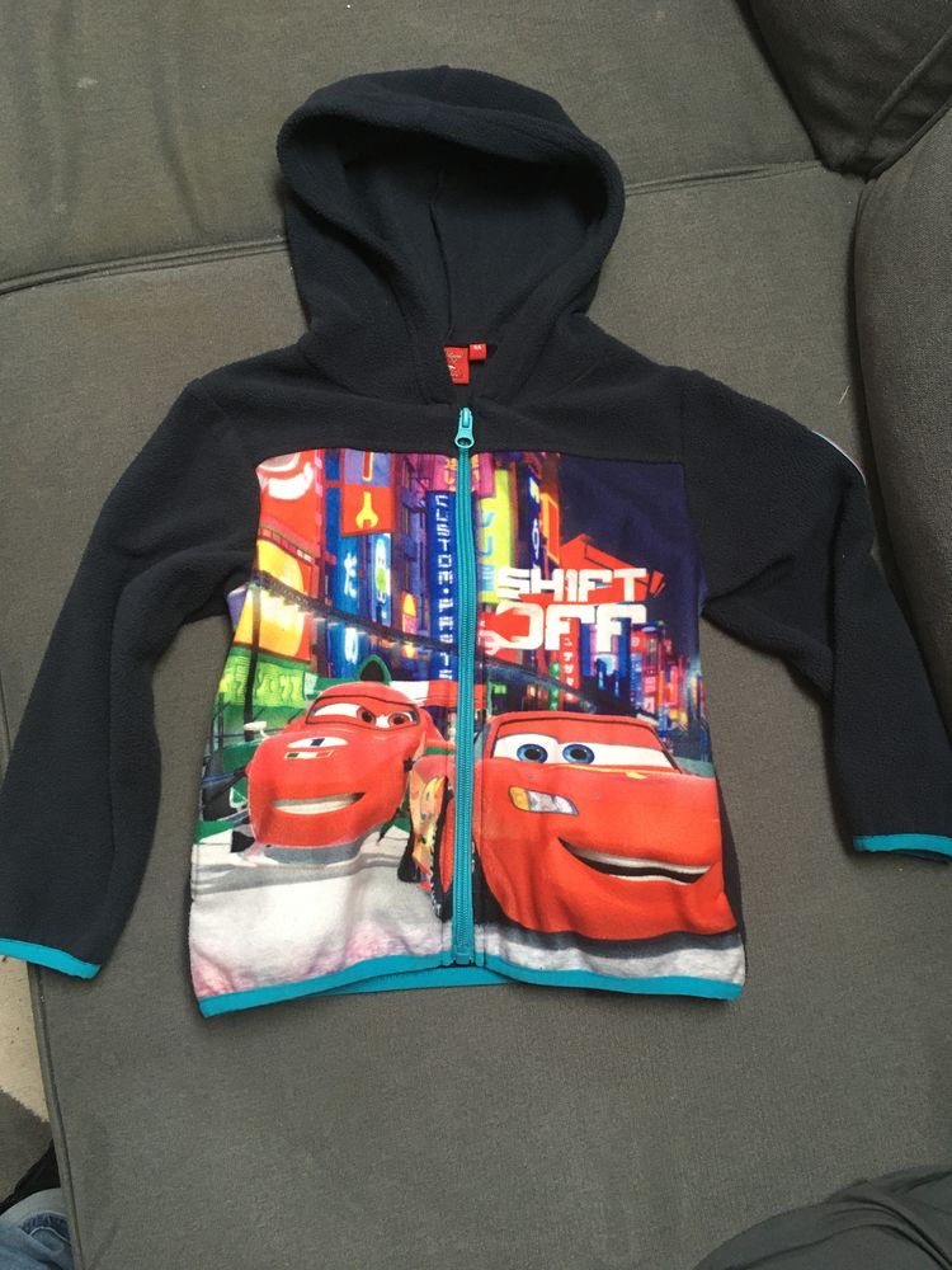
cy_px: 635
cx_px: 476
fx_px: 1063
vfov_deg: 61.7
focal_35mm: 29
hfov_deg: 48.2
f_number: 2.2
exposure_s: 1/33
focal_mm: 4.15
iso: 160
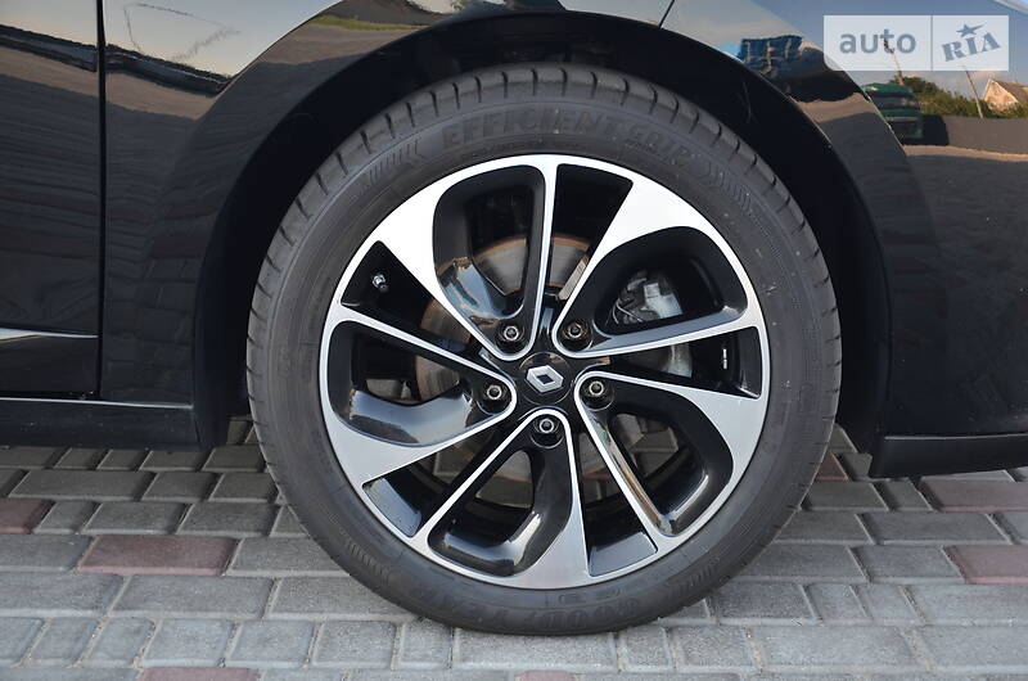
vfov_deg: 25.6
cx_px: 514
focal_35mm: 52
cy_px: 340
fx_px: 1496
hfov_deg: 37.9
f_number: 4.5
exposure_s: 1/80
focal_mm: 35
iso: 400
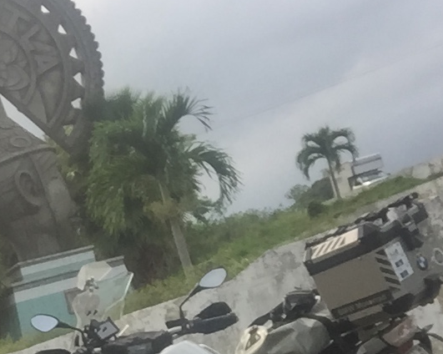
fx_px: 956
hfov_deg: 25.5
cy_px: 310
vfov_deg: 20.6
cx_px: 68
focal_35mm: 73
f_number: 2.2
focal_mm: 2.65
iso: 32
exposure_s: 1/609
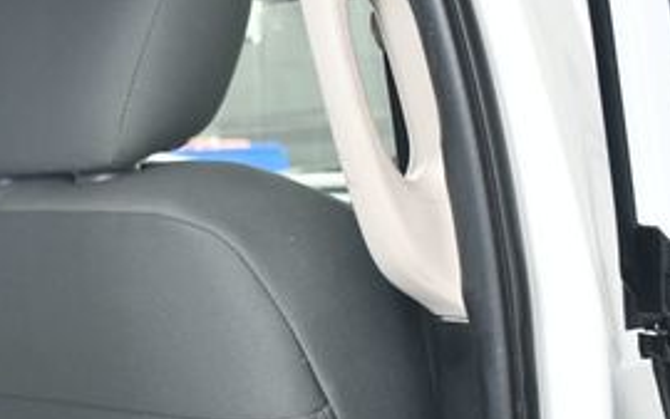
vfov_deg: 14.9
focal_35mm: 87
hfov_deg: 22.7
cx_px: -27
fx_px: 1589
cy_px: 384
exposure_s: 1/160
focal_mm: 24
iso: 100
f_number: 3.8
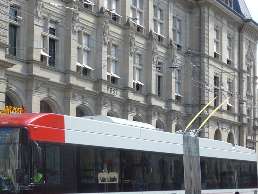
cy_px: 128
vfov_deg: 17.3
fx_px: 634
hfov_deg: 22.9
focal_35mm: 85
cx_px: 89
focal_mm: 10.1
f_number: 3.2
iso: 80
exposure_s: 1/400
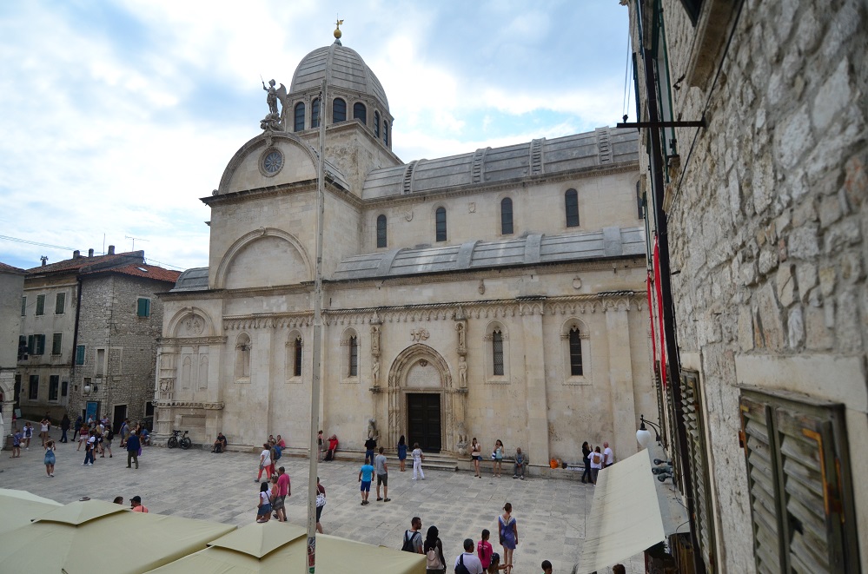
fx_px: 433
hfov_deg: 90.1
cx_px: 434
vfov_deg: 67.1
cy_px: 287
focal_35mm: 18
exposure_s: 1/6400
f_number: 4.5
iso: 640
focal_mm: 12
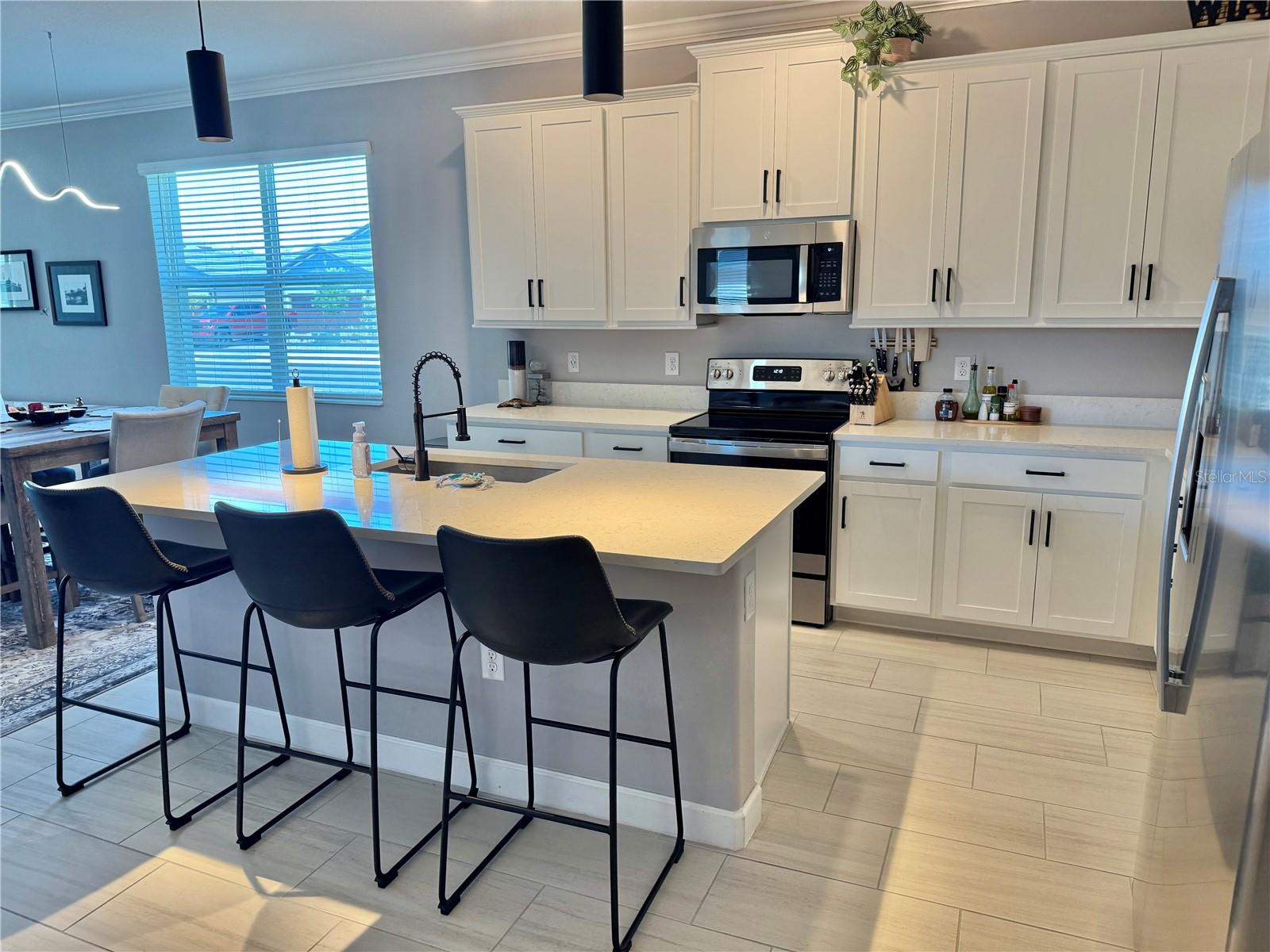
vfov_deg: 56.8
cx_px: 635
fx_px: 881
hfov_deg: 71.6
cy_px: 476
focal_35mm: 24
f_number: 1.78
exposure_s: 1/120
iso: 125
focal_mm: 6.76
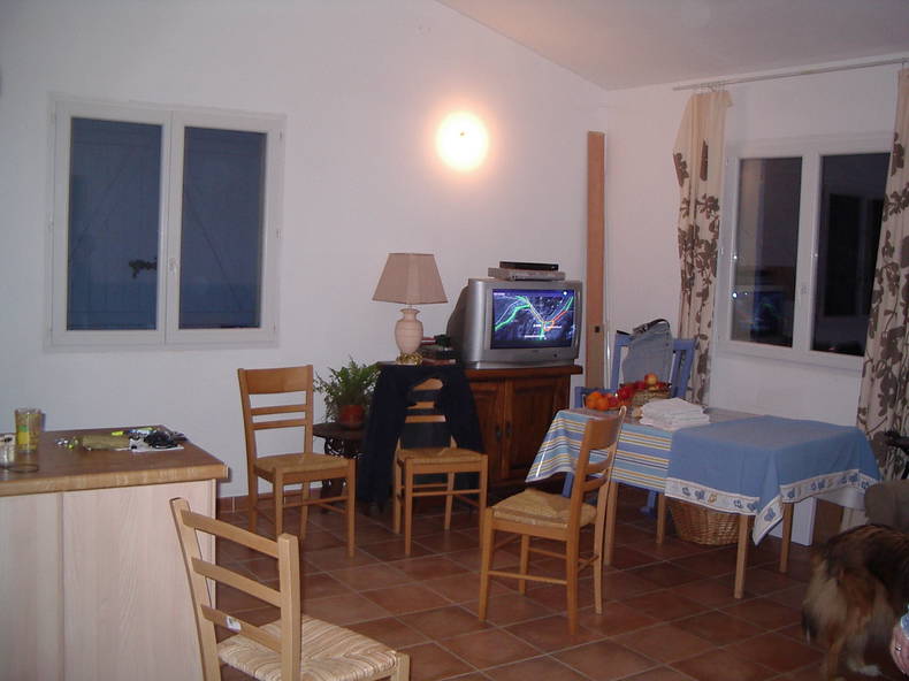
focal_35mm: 38
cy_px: 340
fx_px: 998
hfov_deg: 49.0
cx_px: 454
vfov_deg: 37.7
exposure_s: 1/60
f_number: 2.6
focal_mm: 5.8
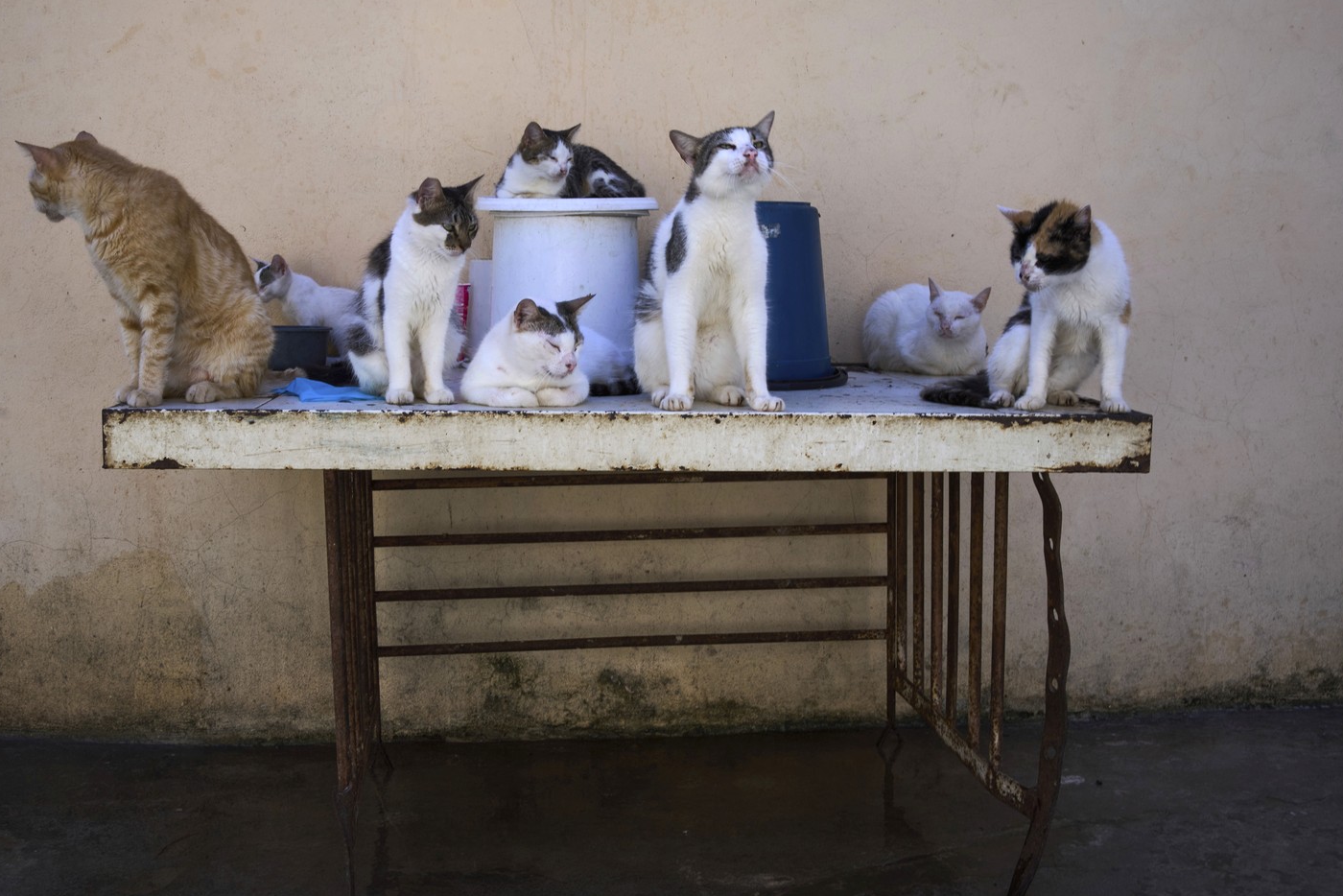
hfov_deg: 48.4
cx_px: 635
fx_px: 1492
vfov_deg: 33.4
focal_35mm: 40
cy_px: 427
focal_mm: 35
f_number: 13
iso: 200
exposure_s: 1/80
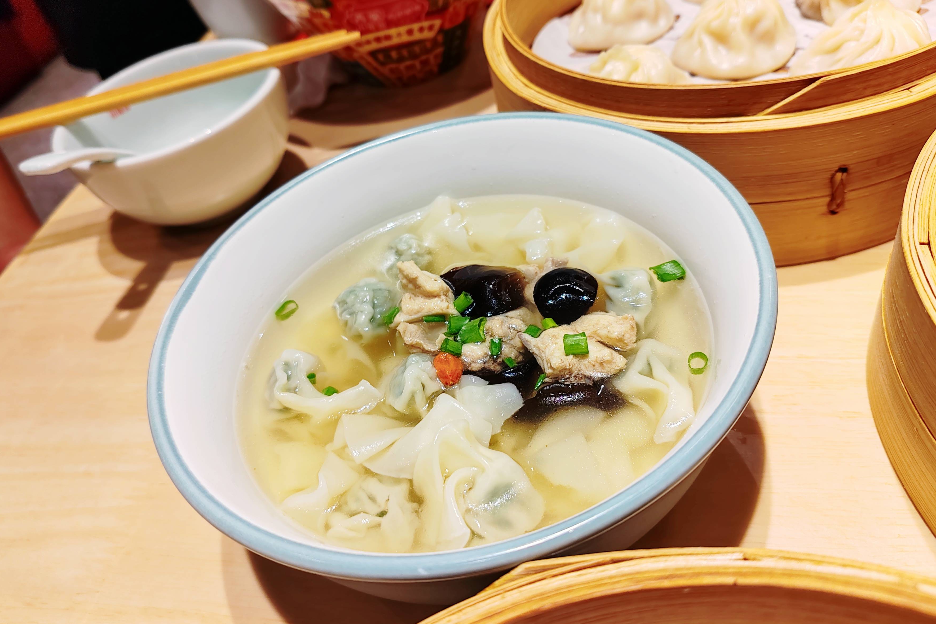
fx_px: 754
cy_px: 295
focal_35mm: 29
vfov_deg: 44.9
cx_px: 472
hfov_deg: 63.7
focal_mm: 6.14
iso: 151
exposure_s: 1/100
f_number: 1.8
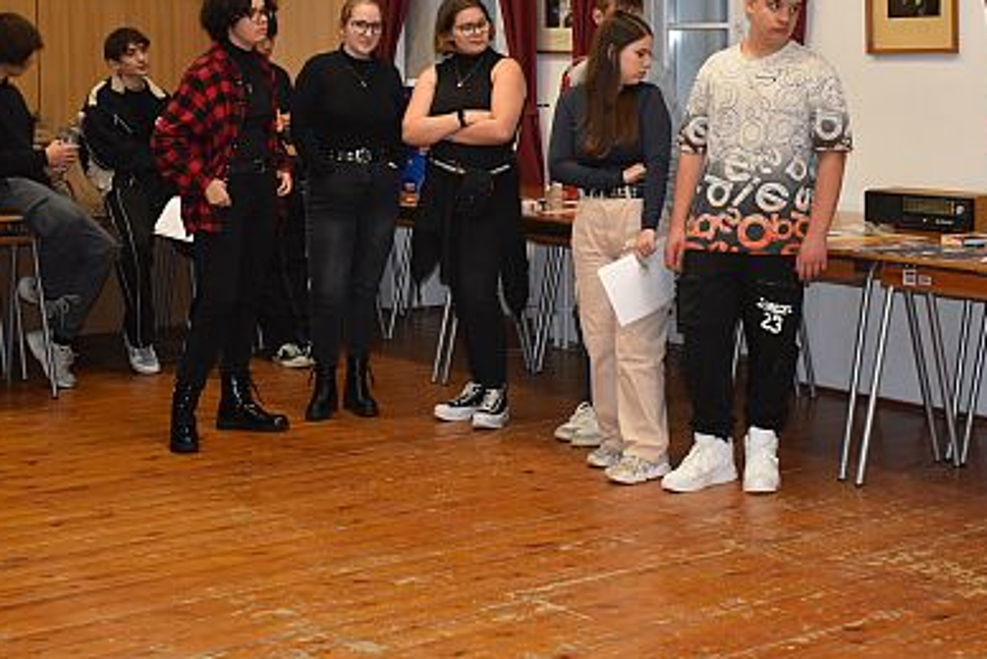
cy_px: 128
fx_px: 1970
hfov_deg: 28.1
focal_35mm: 72
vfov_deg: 18.8
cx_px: 577
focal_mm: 29
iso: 900
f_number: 4.2
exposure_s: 1/125
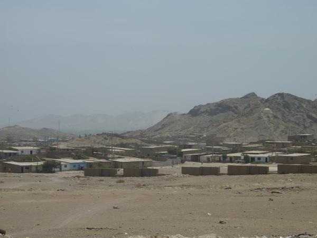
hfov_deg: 18.9
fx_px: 952
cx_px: 158
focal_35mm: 104
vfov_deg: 14.2
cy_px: 119
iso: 80
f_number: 5.6
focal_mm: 17
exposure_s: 1/1000
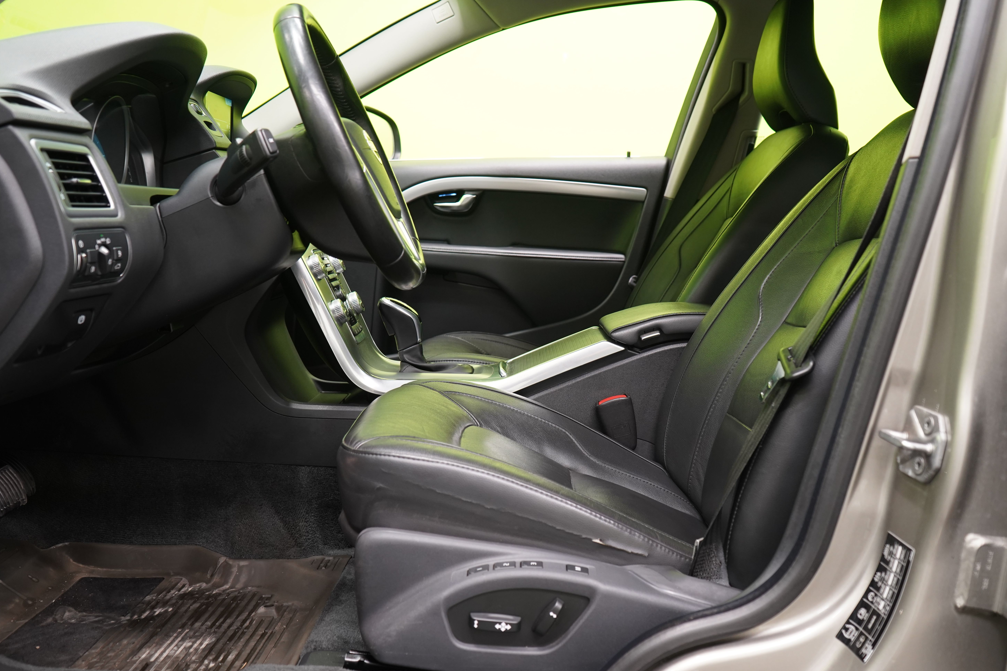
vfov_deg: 37.9
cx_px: 497
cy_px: 328
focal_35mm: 35
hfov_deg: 54.4
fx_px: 979
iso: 1250
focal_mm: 34
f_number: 5
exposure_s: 1/20
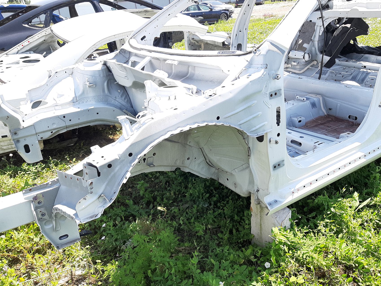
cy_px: 143
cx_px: 190
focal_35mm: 27
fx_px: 297
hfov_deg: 65.3
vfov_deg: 51.3
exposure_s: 1/810
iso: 40
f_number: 1.7
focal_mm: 3.93
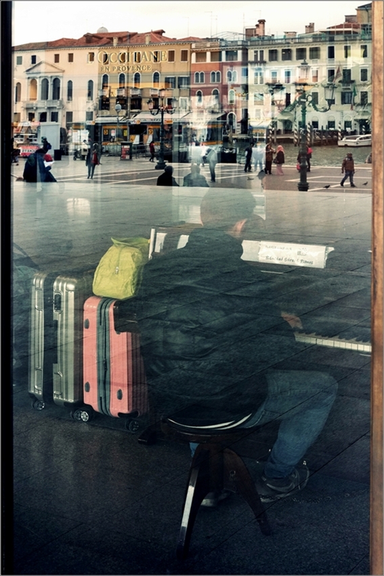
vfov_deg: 47.4
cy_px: 288
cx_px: 192
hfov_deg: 32.6
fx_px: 656
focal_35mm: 41
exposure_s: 1/250
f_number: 5.6
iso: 1250
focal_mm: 27
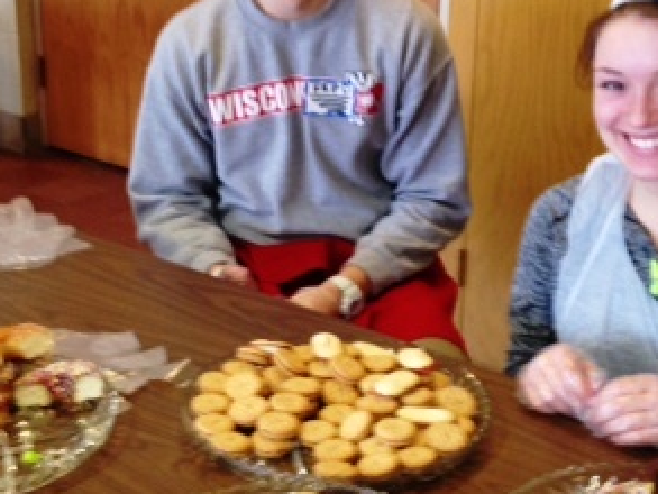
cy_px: 216
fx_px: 1369
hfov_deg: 27.0
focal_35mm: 72
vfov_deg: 20.4
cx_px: 319
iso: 125
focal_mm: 4.12
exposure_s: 1/20
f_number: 2.4
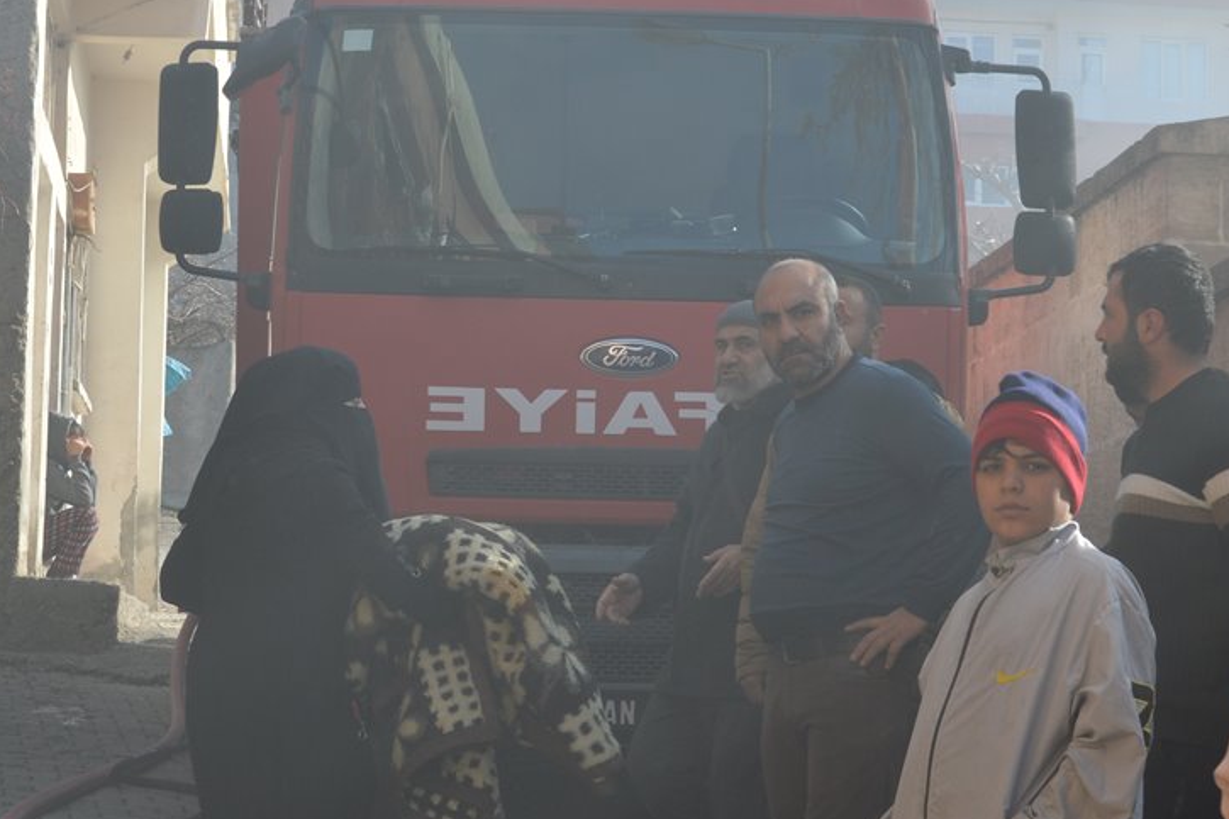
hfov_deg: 20.6
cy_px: 327
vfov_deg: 13.8
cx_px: 529
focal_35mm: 99
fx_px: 3377
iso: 100
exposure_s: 1/200
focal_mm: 35
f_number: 7.1
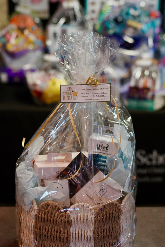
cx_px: 86
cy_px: 141
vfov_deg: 41.0
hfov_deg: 28.1
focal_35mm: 48
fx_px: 330
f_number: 2.2
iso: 1600
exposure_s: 1/160
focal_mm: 35
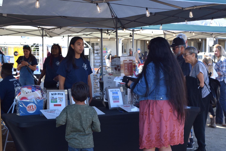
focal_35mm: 67
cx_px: 113
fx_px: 421
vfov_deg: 20.3
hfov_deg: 30.1
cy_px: 76
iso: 360
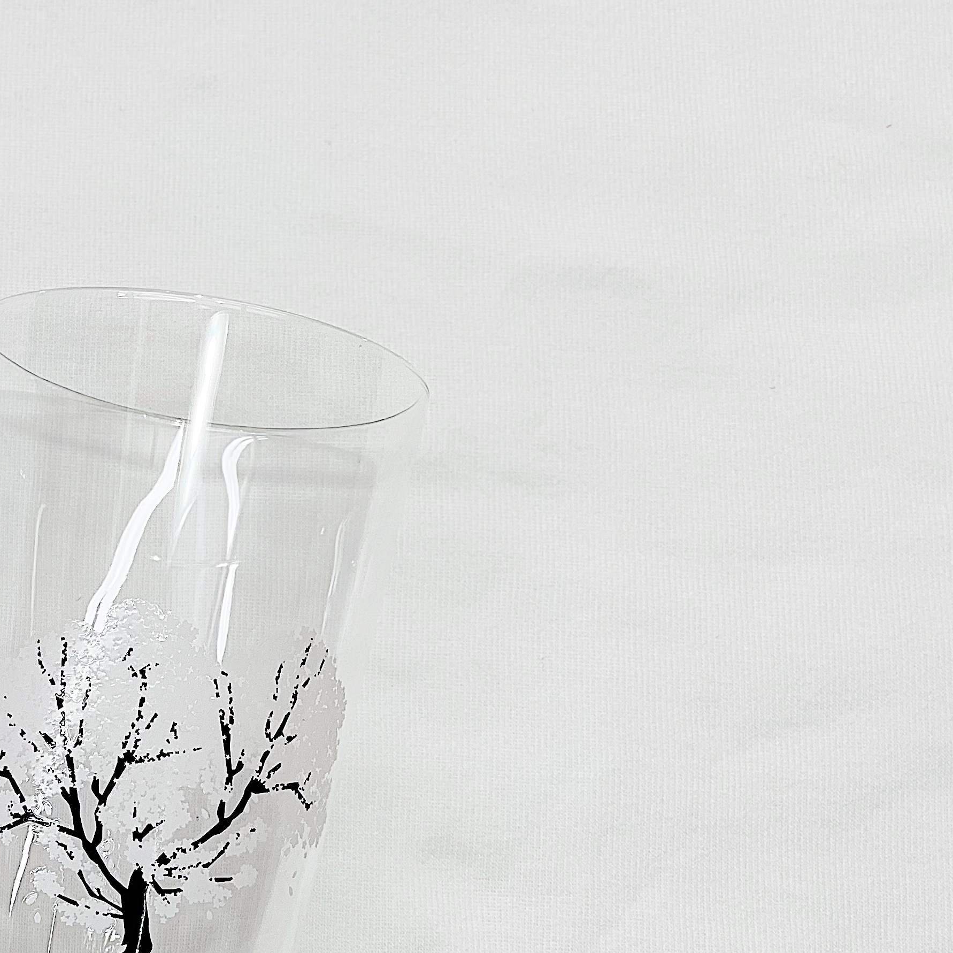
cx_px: -119
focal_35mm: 104
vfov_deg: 16.6
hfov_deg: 16.2
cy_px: 748
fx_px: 3239
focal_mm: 6
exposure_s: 1/100
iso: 25
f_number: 2
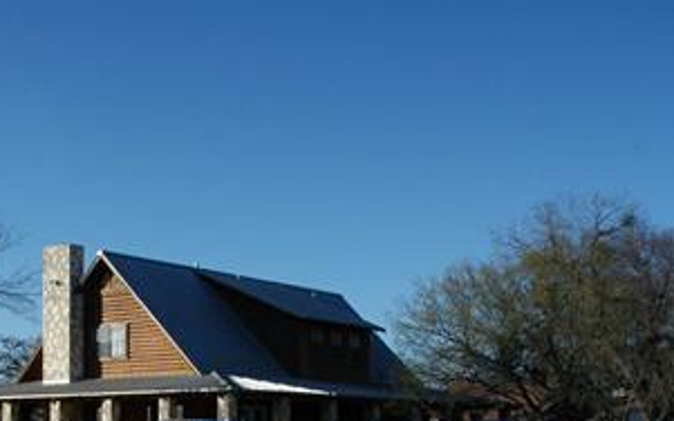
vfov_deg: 7.7
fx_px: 3104
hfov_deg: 12.4
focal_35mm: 169
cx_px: 222
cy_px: 393
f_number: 6.3
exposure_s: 1/4000
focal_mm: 52
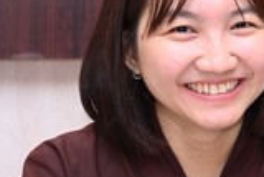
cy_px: 136
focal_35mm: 223
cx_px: 460
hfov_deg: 8.9
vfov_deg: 6.2
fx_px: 1637
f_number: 4
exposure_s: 1/160
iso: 1250
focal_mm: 55
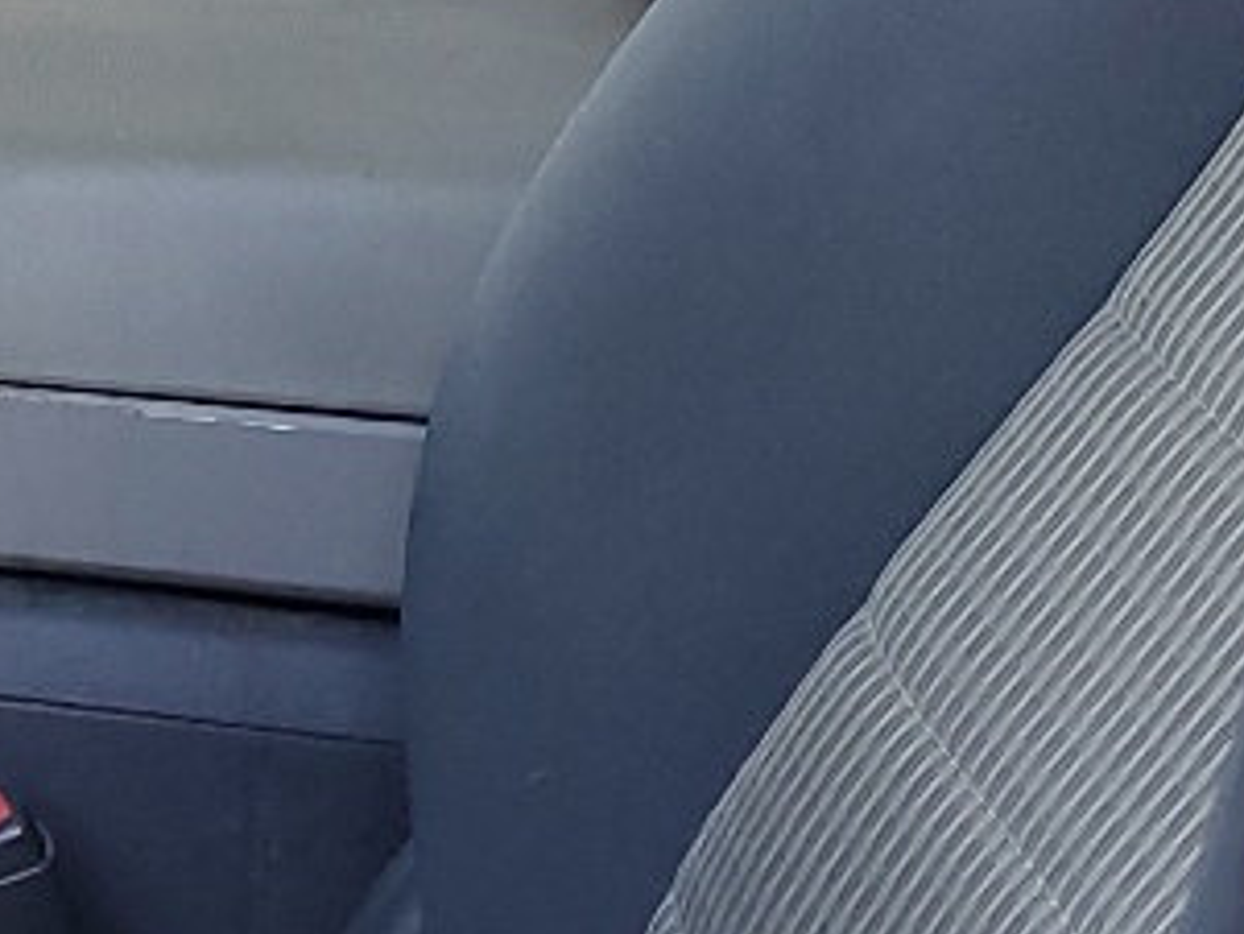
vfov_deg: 10.8
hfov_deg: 12.6
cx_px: -1207
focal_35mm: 138
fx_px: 4961
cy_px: 574
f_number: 1.5
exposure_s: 1/120
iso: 60
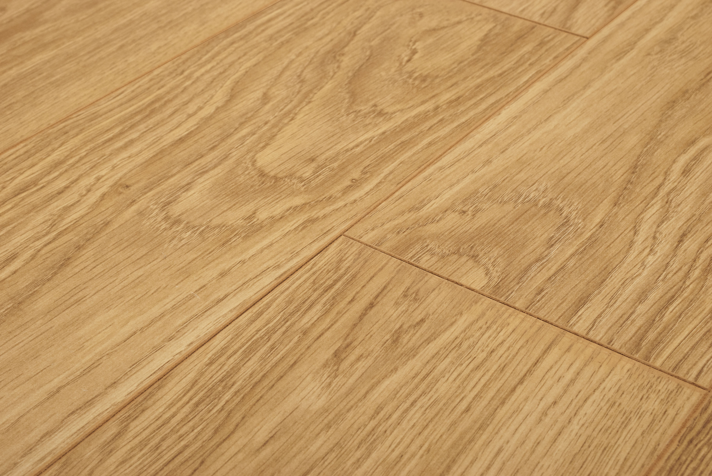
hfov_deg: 31.9
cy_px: 238
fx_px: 1247
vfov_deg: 21.6
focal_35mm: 63
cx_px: 356
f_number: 8
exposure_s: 1/125
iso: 400
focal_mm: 42
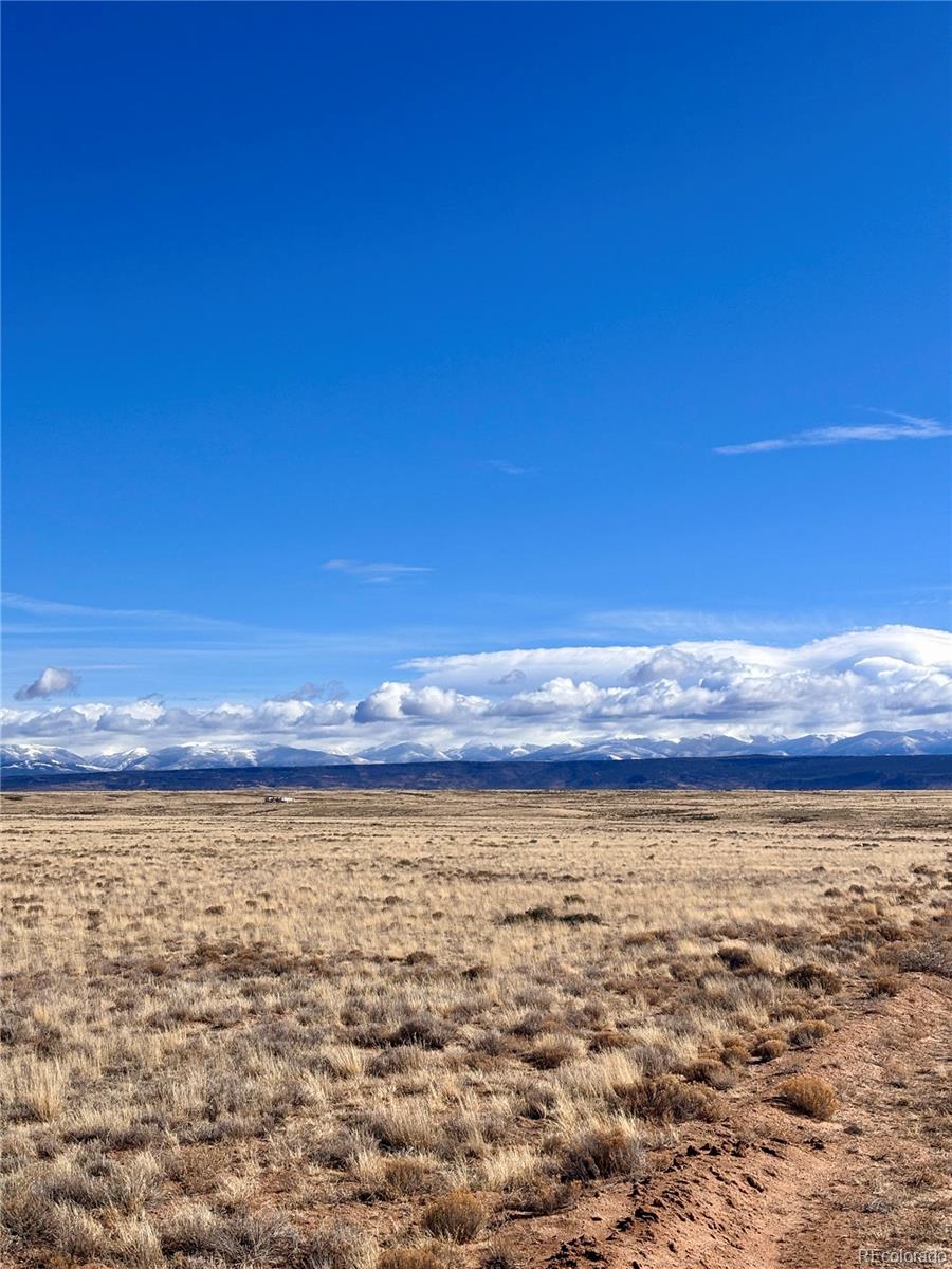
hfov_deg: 28.0
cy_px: 634
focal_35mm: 52
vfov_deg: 36.8
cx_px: 476
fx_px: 1907
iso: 40
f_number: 1.6
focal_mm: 5.96
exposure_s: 1/4854
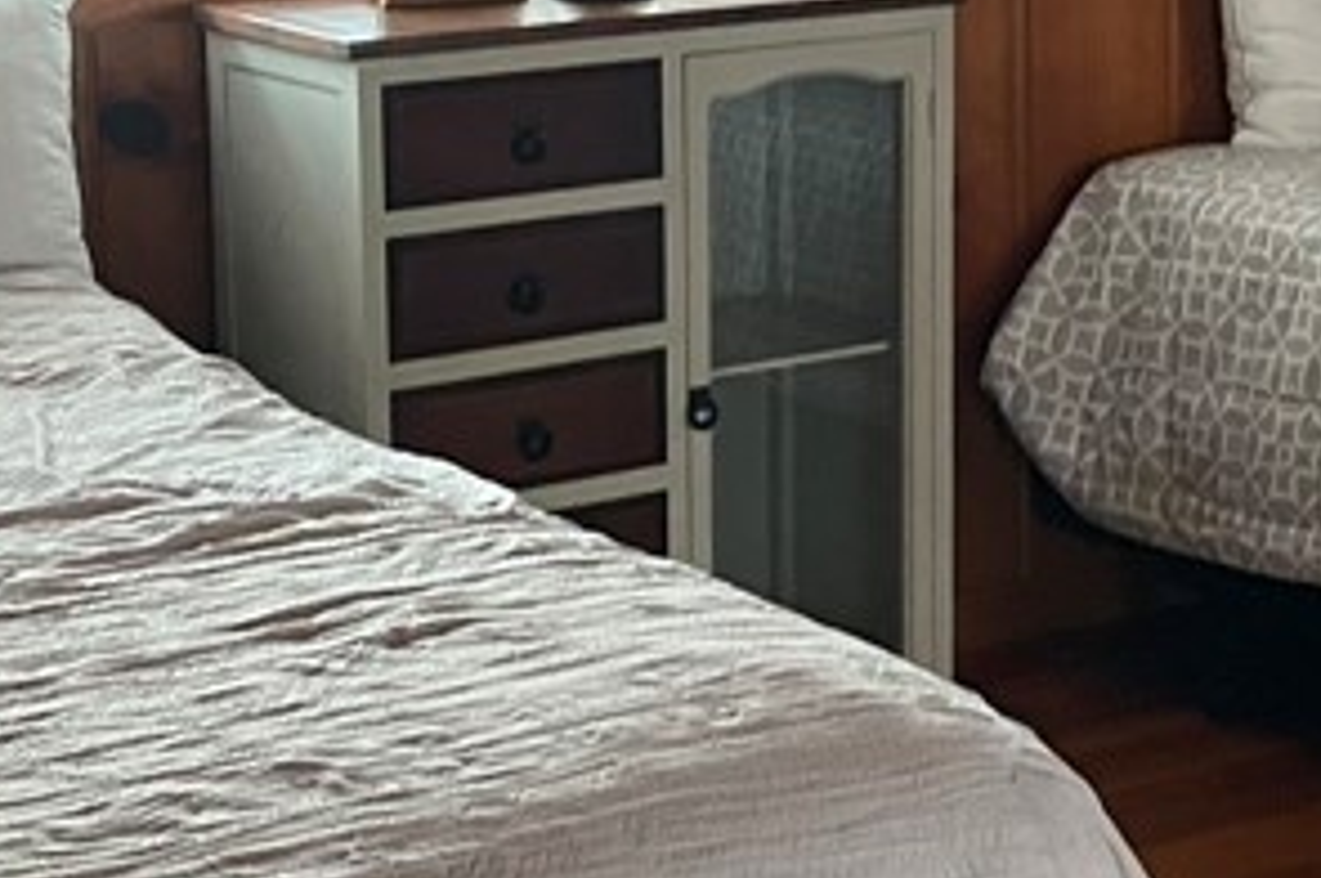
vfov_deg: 14.4
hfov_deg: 21.7
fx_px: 3445
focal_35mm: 94
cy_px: 139
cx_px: 725
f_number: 1.6
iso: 250
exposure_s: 1/60
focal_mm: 4.2
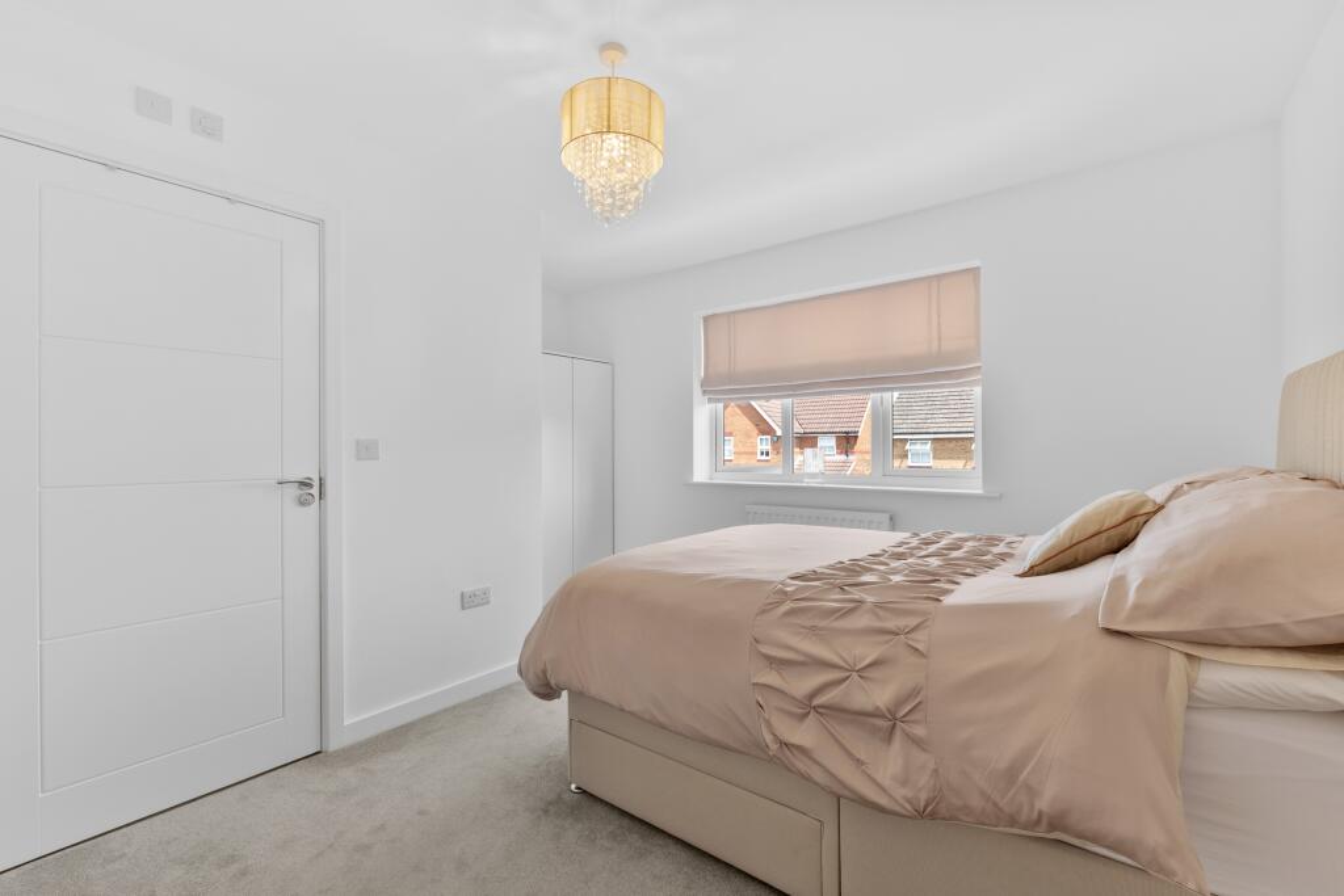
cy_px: 448
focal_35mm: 16
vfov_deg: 73.8
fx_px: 597
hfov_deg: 96.7
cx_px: 672
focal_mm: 15
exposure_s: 1/13
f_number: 8
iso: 400
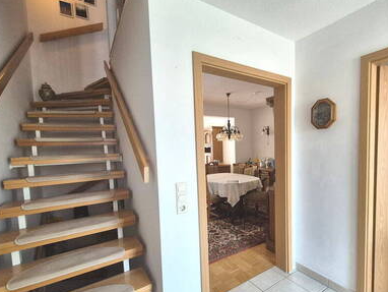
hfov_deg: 90.3
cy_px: 161
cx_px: 224
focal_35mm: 17
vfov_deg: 74.6
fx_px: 191
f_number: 2.2
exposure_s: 1/100
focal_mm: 1.74
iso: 320
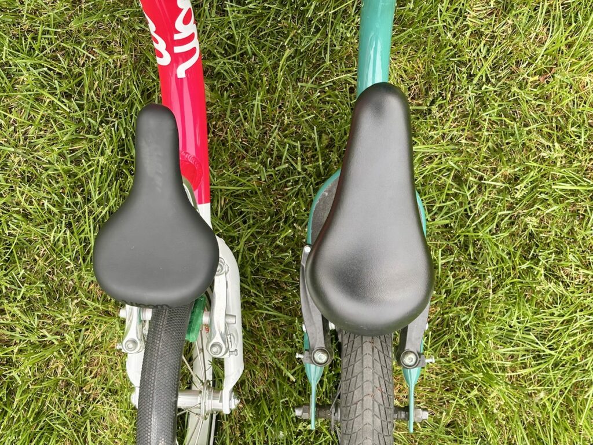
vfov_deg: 28.0
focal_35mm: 52
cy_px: 222
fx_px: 891
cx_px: 296
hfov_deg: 36.8
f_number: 1.6
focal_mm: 5.96
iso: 32
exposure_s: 1/355
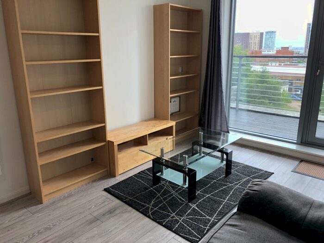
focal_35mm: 28
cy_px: 122
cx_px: 162
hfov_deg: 63.4
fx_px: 262
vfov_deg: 49.7
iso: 40
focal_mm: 4
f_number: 1.8
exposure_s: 1/120
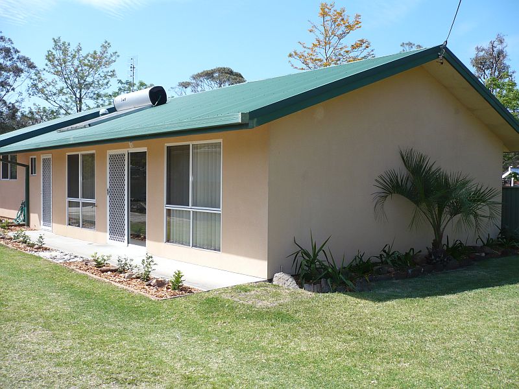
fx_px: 525
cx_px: 260
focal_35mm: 35
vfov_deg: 40.7
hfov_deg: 52.6
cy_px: 194
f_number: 2.8
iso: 100
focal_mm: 5.8
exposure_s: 1/1000
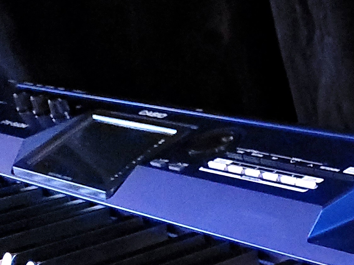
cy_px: 432
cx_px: 443
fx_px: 951
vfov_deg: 14.5
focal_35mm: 93
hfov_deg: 19.6
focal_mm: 5.4
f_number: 1.8
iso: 1600
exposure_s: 1/15
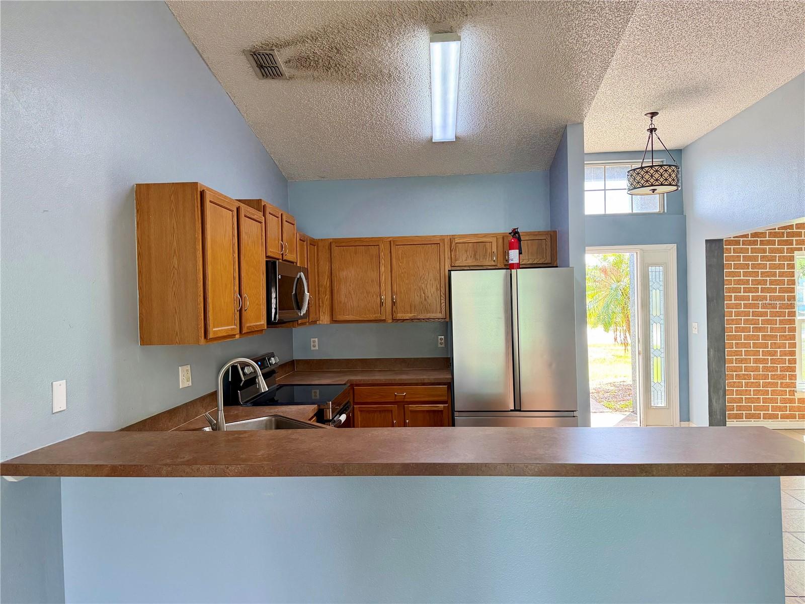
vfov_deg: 56.8
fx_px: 558
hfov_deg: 71.6
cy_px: 302
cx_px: 402
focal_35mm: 24
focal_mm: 6.76
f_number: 1.78
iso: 250
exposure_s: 1/60
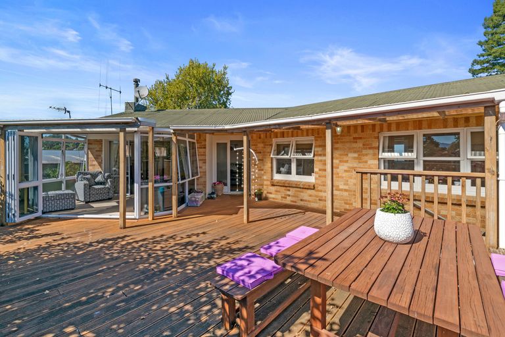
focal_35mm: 15
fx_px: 210
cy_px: 168
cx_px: 252
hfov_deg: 100.4
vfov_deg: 77.3
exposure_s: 1/400
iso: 200
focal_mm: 15
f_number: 10
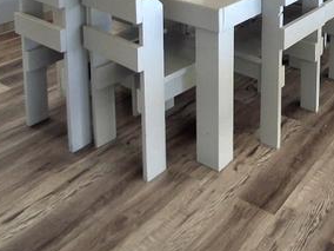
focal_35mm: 45
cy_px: -69
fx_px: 434
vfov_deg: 27.3
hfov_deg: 39.7
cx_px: 286
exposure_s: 1/60.2
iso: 40
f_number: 2.2
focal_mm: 1.64
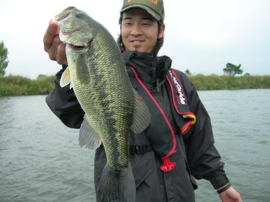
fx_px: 296
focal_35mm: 38
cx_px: 135
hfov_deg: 49.0
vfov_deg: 37.7
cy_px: 101
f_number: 2.8
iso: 50
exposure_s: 1/470
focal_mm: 7.8
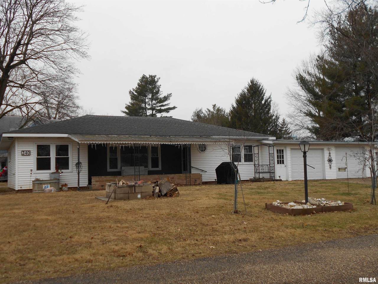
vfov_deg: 38.7
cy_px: 142
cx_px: 189
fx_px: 404
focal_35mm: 37
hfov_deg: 50.1
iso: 80
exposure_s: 1/100
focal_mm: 6.7
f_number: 3.9
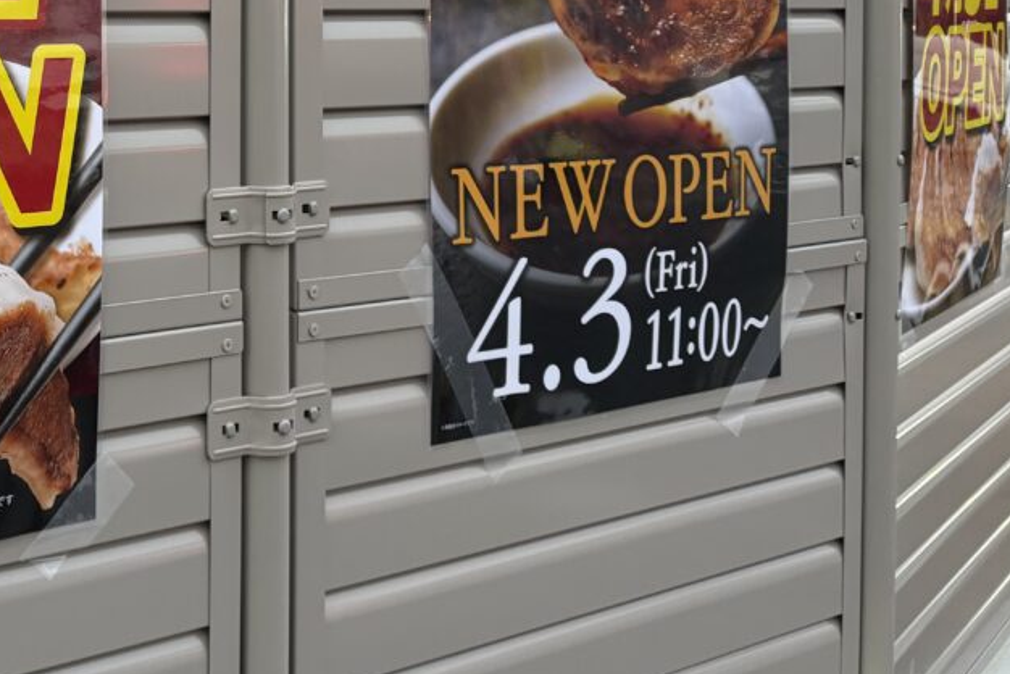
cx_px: 71
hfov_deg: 36.1
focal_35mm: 51
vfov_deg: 24.9
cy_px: -39
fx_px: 1431
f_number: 1.78
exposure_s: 1/237
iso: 200
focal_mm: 6.76
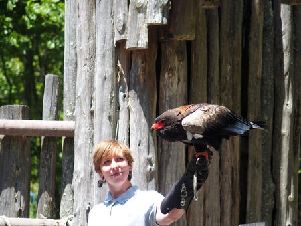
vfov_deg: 5.0
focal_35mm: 300
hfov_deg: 6.6
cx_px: 150
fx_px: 2610
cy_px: 113
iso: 100
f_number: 2.8
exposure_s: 1/500
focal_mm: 64.3
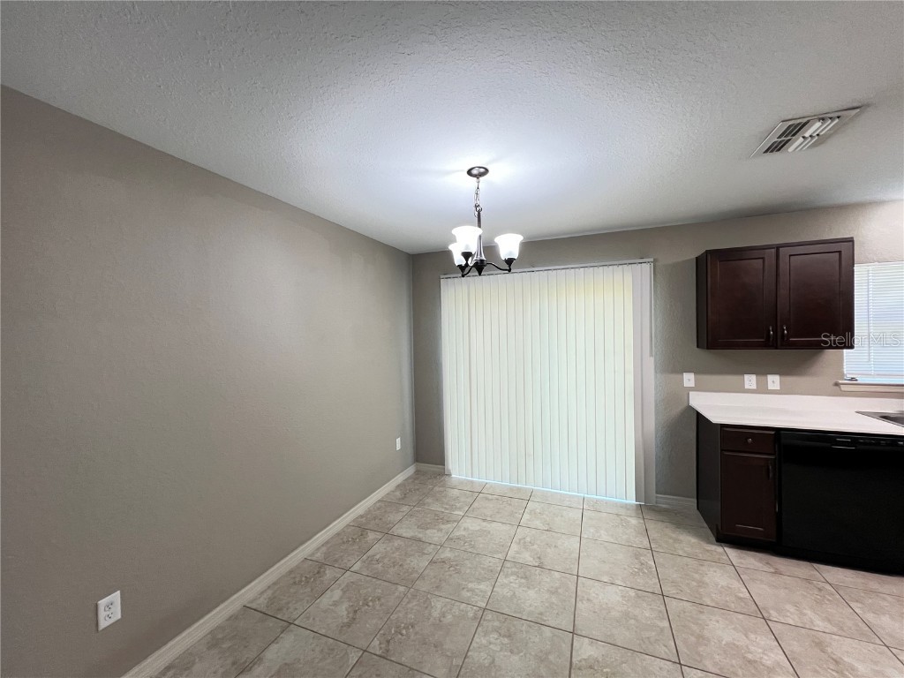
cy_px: 339
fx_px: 339
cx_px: 452
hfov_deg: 106.2
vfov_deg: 89.9
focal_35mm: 13
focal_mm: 1.57
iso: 250
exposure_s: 1/60
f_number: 1.8
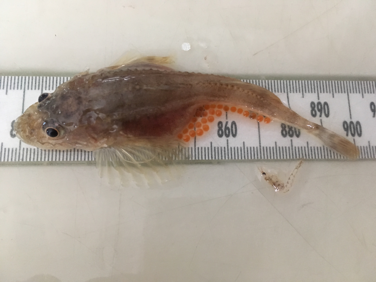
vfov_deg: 48.2
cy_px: 141
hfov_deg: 61.7
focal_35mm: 29
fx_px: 315
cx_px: 188
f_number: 2.2
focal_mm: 4.15
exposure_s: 1/15
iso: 250
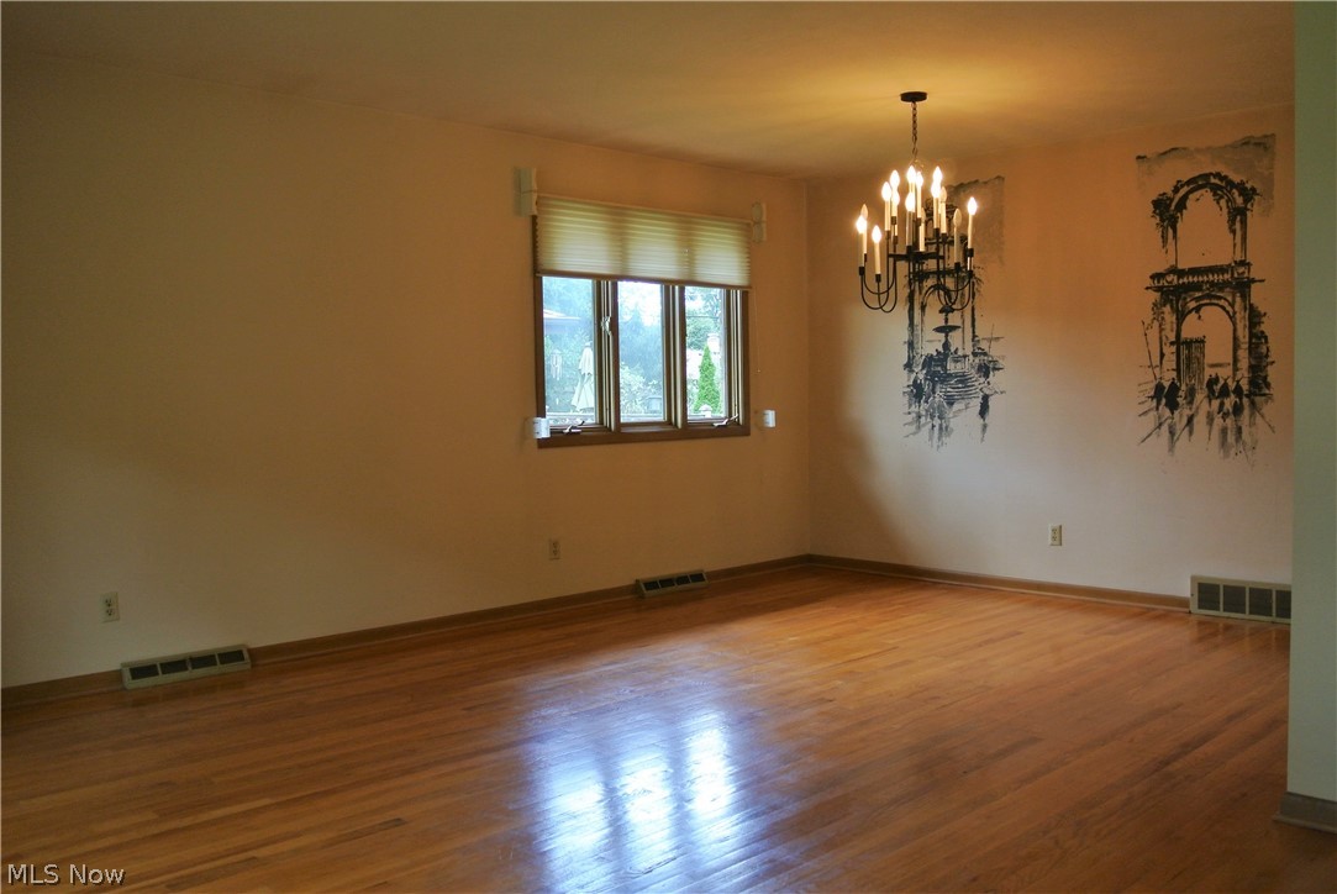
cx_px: 668
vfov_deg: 42.4
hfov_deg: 60.2
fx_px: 1152
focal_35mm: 31
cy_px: 447
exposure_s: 1/60
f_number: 3.8
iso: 400
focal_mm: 11.8
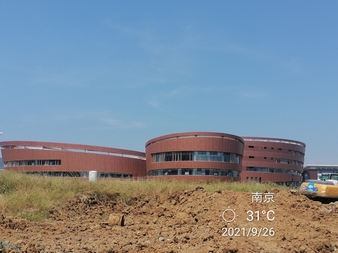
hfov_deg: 42.1
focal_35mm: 45
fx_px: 439
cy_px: 126
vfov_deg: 32.2
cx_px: 169
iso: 50
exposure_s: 1/2119
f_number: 1.8
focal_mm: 5.4
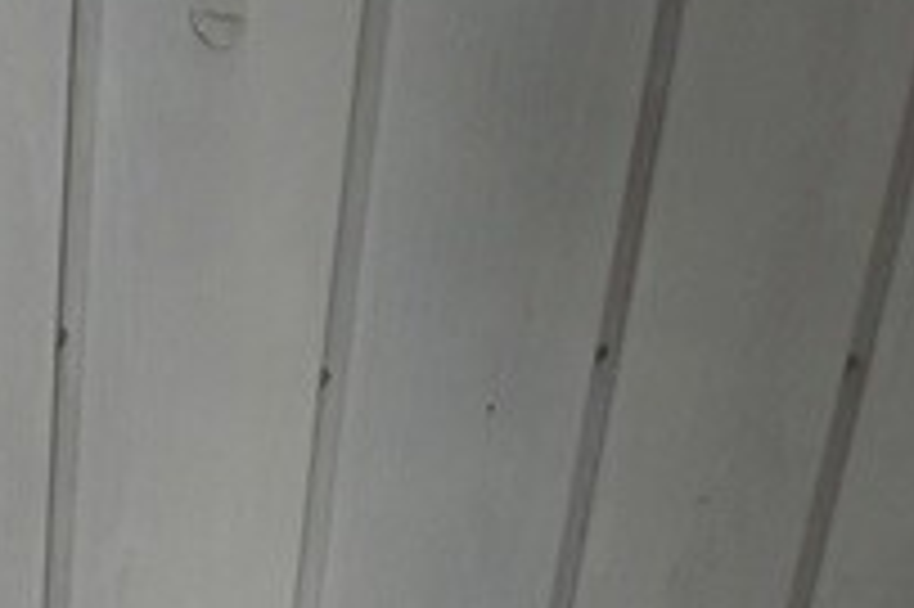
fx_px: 1497
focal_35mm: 59
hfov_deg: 31.6
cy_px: 788
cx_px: 14
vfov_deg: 20.9
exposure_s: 1/60
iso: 320
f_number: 3.3
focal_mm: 4.3
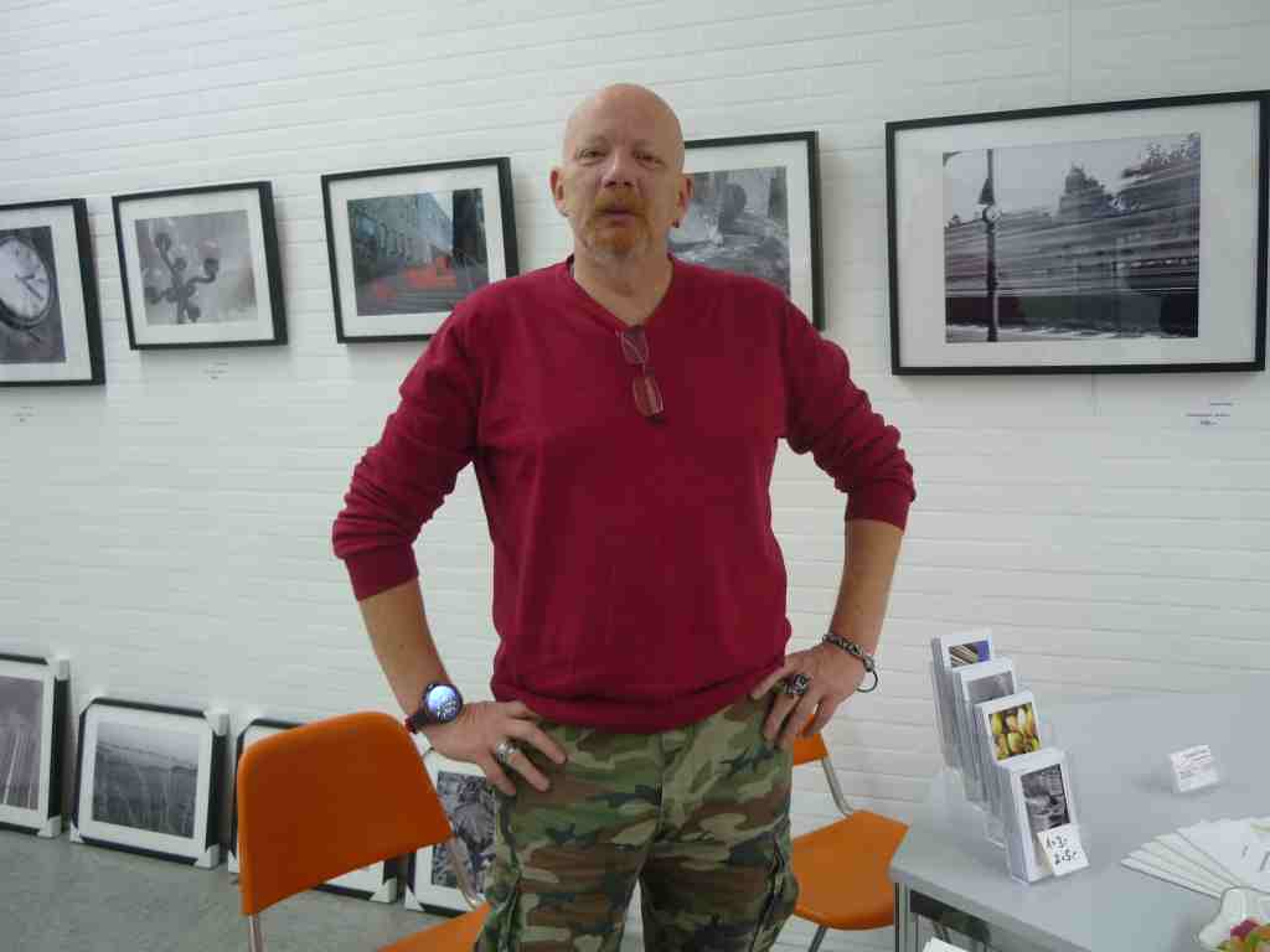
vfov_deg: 42.9
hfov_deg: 55.4
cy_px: 476
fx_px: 1211
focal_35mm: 33
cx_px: 635
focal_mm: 5.5
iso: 100
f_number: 2.8
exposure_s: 1/30
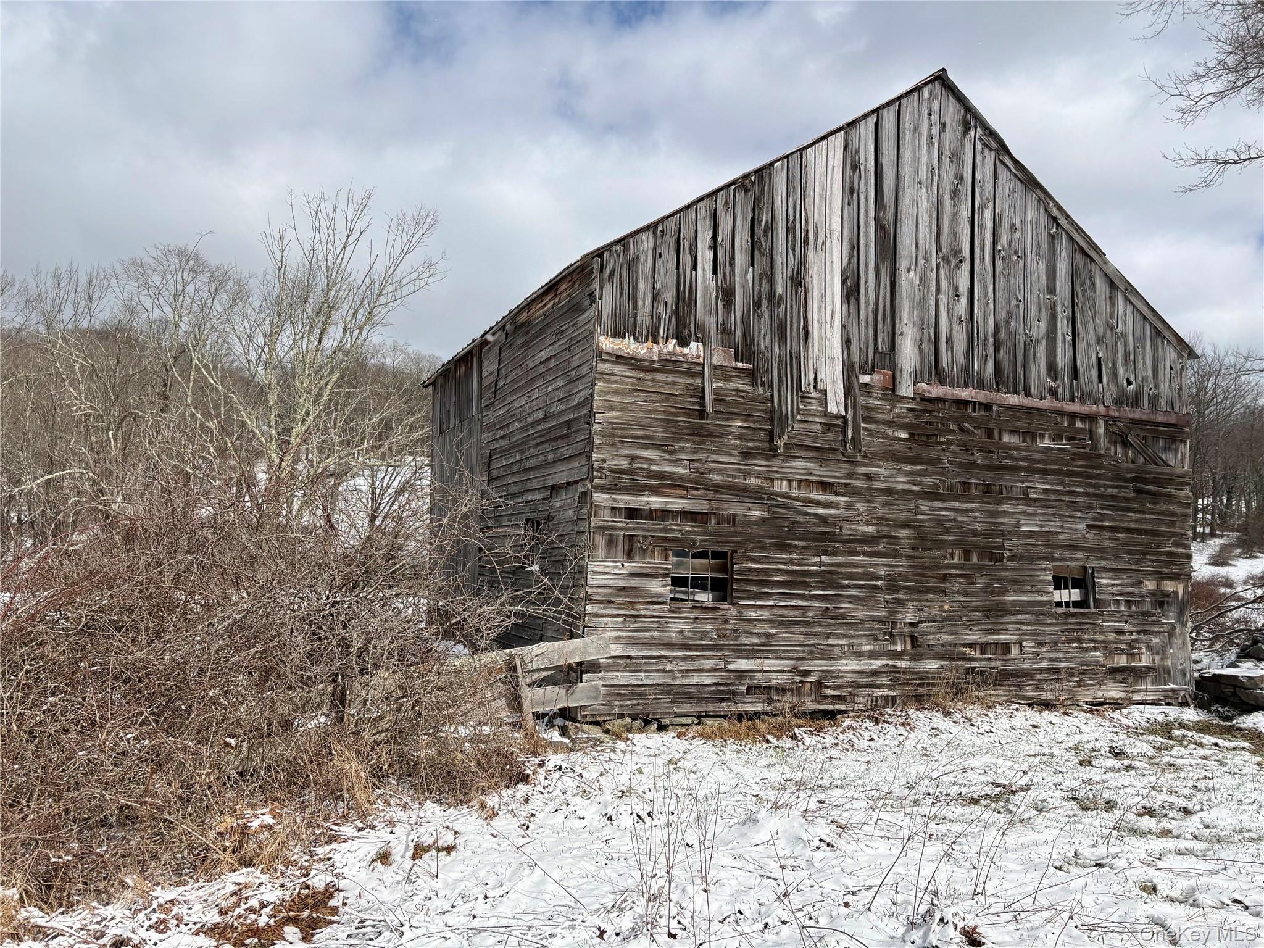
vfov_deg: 53.1
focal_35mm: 26
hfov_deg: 67.3
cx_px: 632
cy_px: 474
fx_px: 949
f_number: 1.6
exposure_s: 1/5814
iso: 50
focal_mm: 5.96
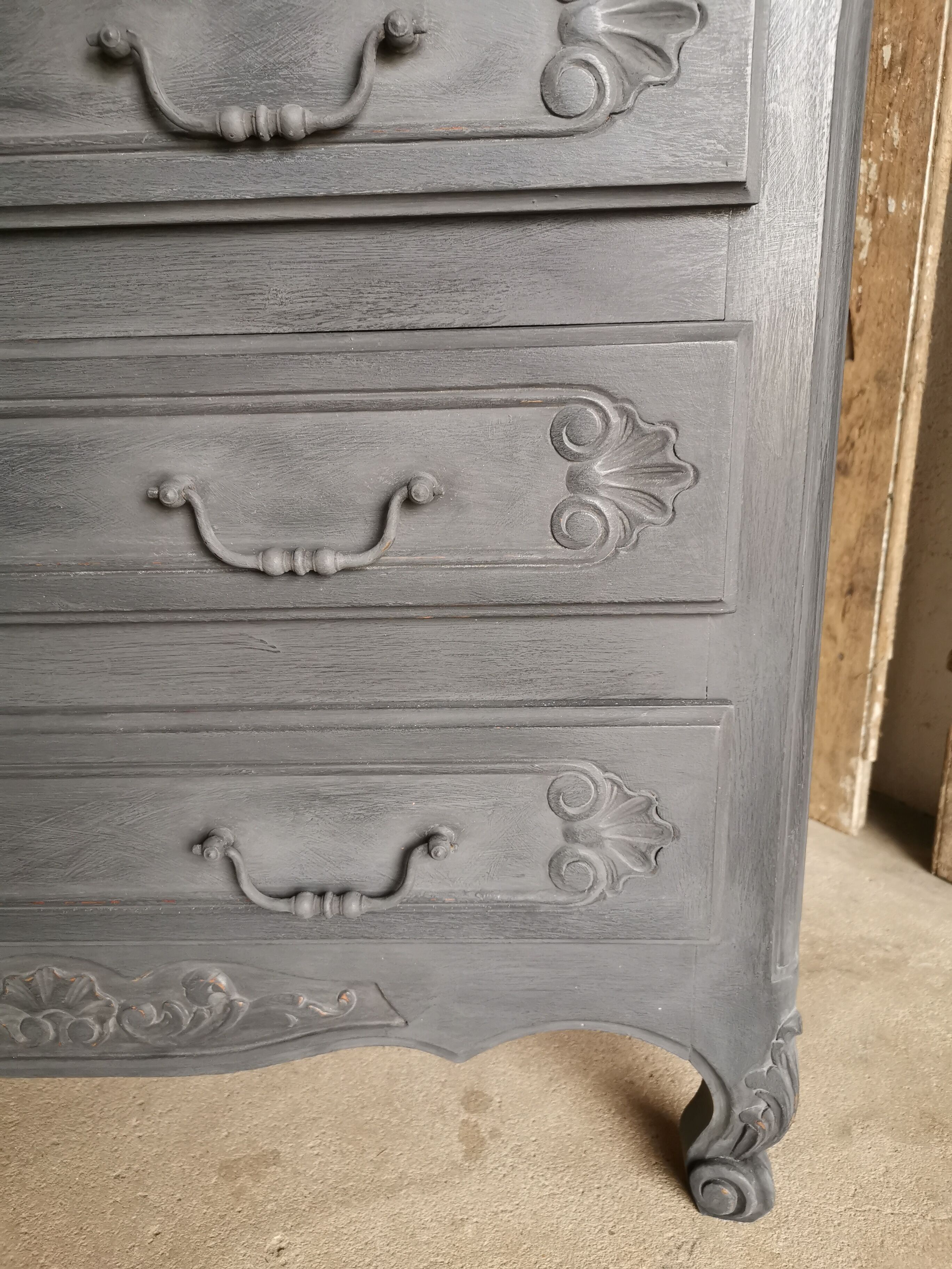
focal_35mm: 27
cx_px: 476
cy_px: 634
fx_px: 990
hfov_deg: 51.4
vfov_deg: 65.3
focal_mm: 5.58
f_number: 1.8
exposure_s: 1/50
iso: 250
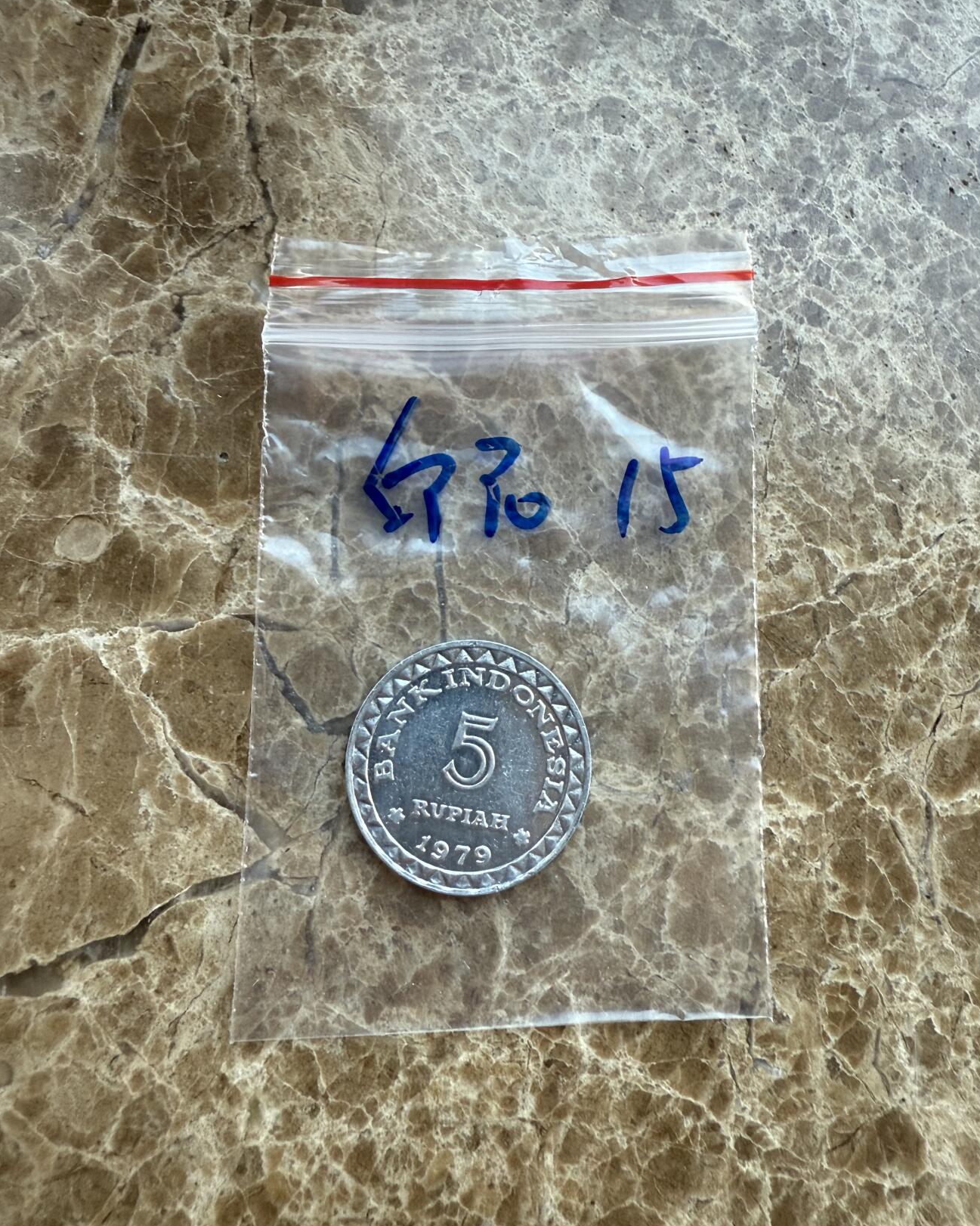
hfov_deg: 54.9
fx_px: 943
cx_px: 509
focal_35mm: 26
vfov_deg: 66.0
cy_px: 604
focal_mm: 2.22
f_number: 2.2
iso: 125
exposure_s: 1/99
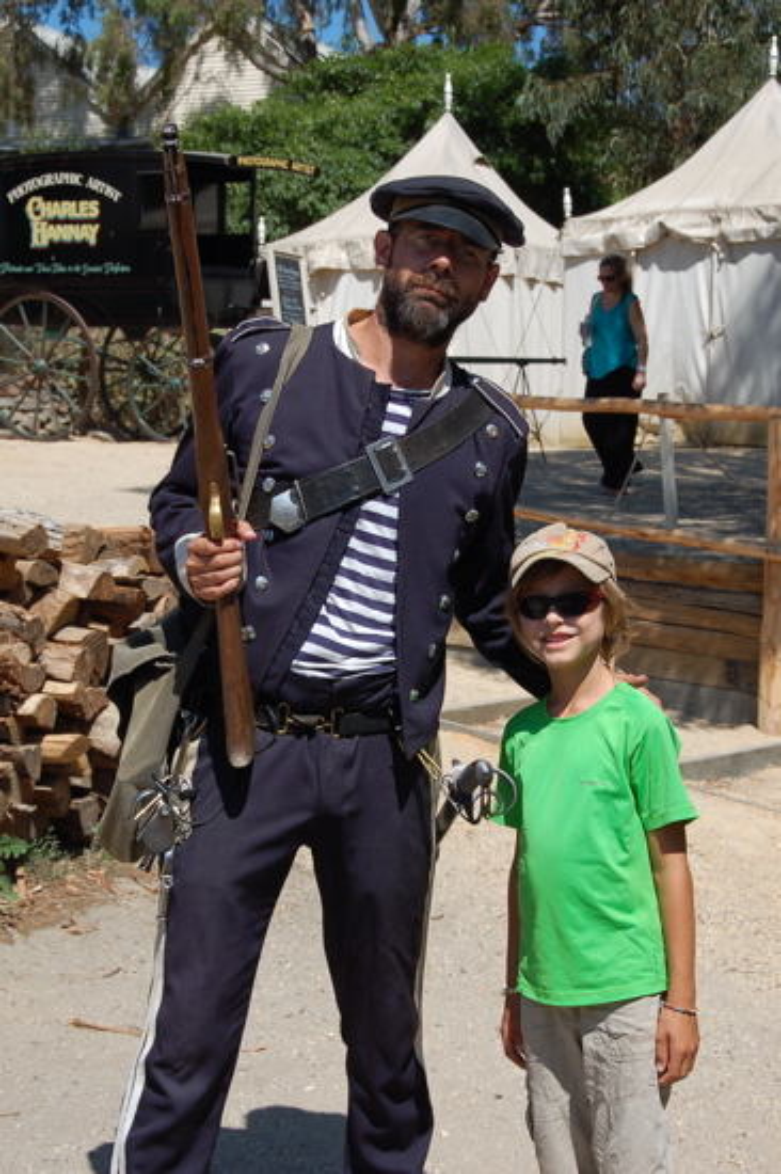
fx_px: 2444
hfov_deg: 18.2
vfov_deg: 27.0
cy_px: 587
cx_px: 390
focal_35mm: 75
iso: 200
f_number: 10
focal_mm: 50
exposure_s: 1/400
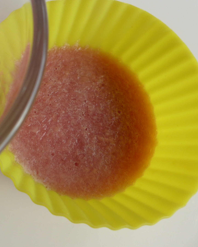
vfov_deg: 41.6
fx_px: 322
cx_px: 2
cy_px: 88
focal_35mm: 44
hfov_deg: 31.7
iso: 100
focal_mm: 4.5
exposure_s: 1/60
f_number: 2.8
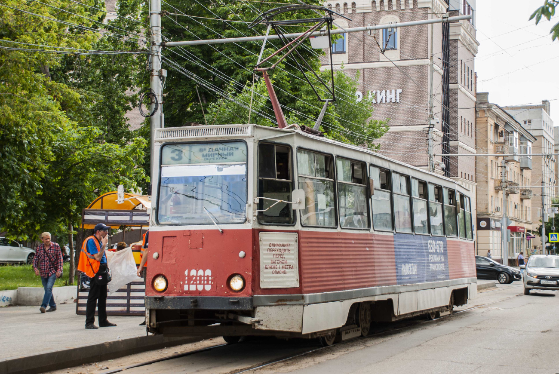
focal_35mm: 60
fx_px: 933
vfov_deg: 22.7
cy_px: 187
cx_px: 280
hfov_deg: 33.4
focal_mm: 40
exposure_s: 1/90
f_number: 5.6
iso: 100
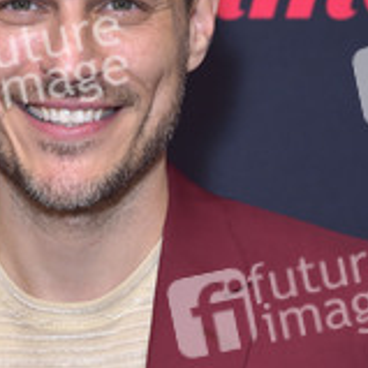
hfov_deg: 7.8
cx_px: 78
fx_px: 2694
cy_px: 187
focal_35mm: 224
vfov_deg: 7.8
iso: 1000
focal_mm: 105
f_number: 6.3
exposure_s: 1/250
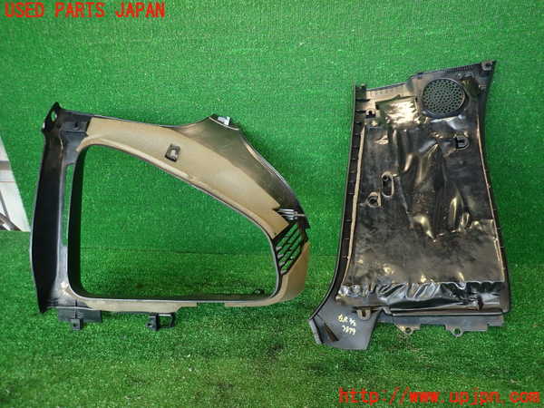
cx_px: 272
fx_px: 393
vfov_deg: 54.9
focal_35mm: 25
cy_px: 204
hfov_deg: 69.4
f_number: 2
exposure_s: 1/60
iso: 200
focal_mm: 4.5
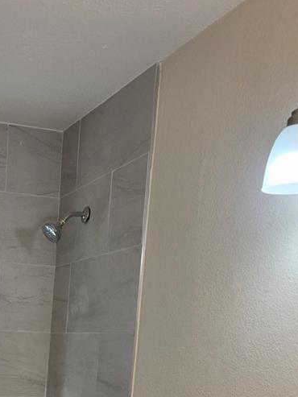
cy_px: 404
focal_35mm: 56
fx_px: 643
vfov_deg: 31.5
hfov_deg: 24.6
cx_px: -19
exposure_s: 1/120
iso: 32
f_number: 1.8
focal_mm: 5.4
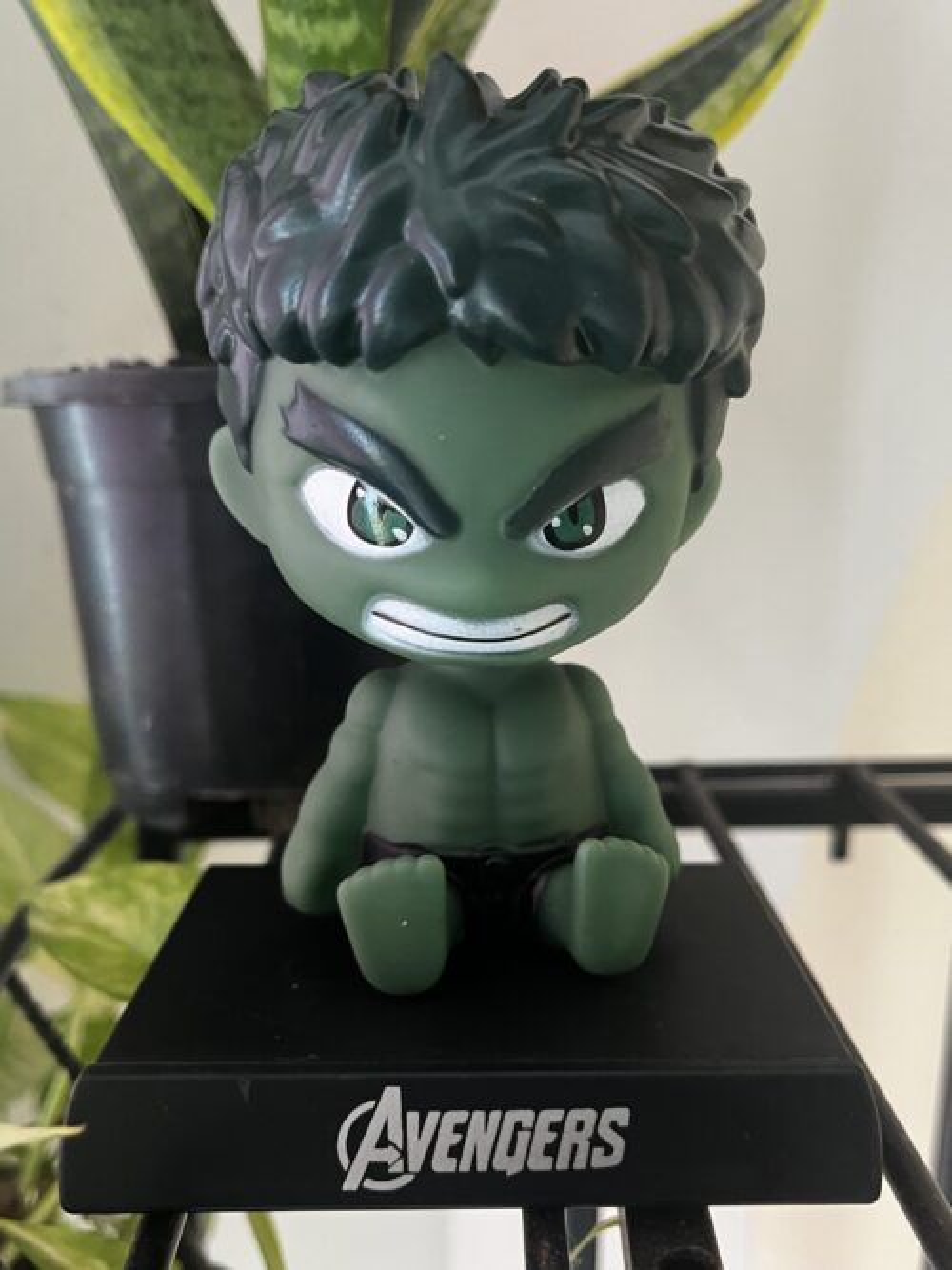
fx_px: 954
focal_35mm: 26
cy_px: 635
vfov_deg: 67.3
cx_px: 476
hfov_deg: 53.0
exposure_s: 1/60
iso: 320
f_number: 1.6
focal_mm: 5.1
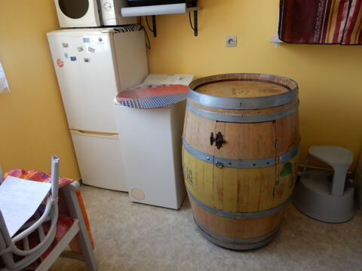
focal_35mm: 24
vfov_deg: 56.8
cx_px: 181
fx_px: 251
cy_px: 136
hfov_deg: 71.6
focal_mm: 4.3
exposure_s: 1/25
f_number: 4
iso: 160
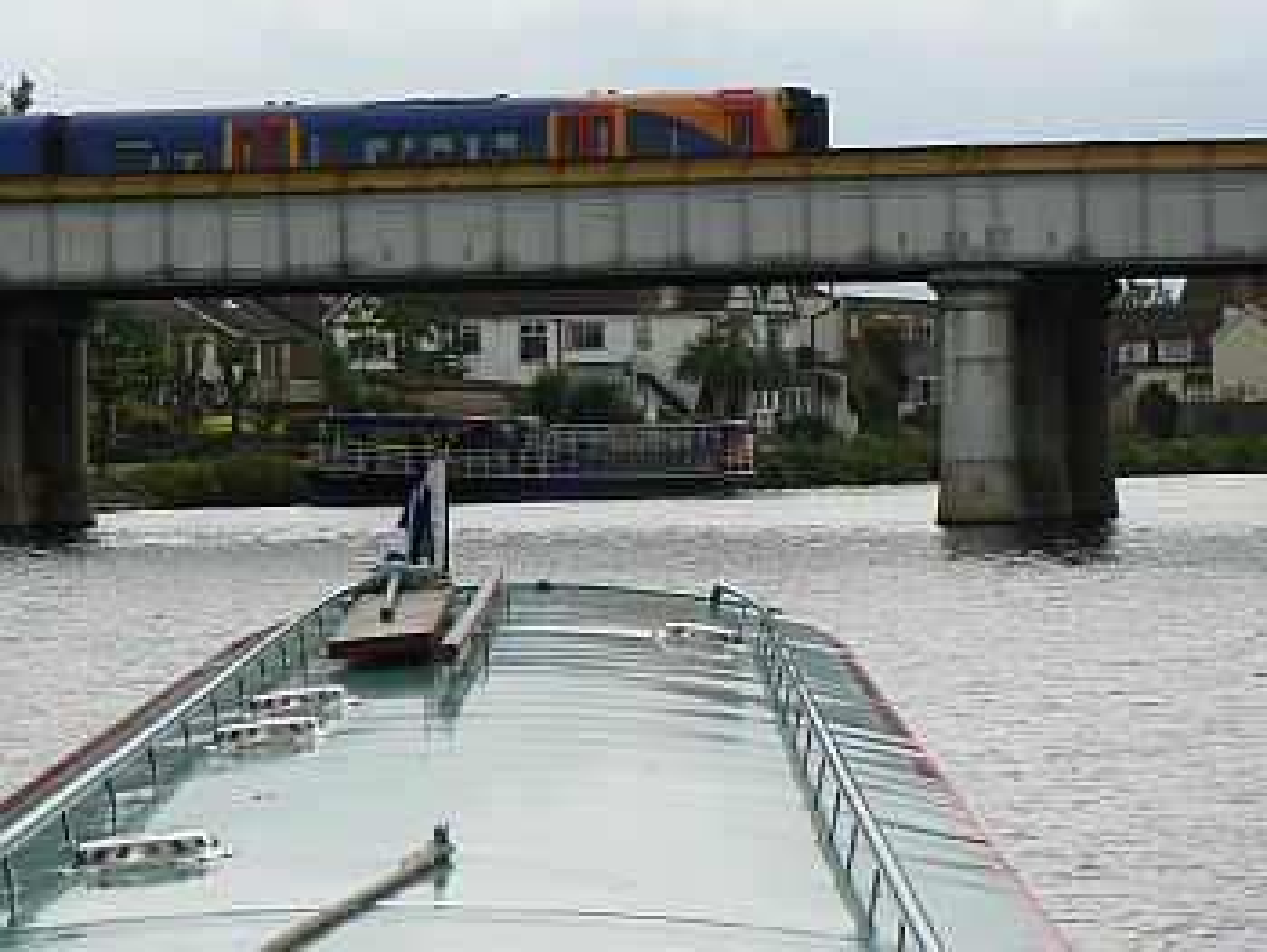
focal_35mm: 151
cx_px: 634
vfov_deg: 9.8
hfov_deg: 13.1
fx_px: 5531
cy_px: 476
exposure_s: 1/400
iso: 80
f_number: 7.1
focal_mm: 25.1
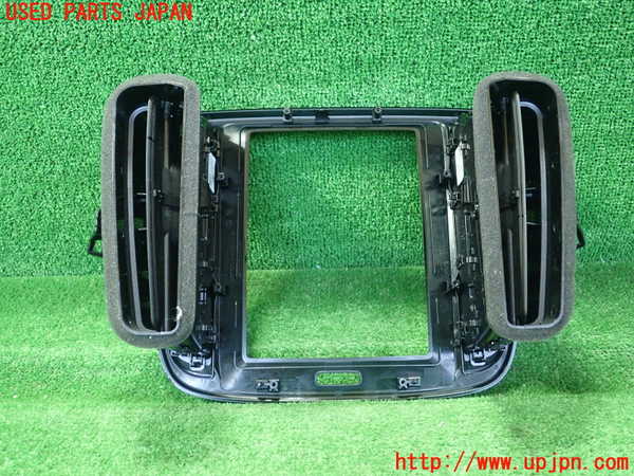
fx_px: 549
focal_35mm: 30
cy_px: 238
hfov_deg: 60.0
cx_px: 317
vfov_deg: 46.8
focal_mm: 5.5
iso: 800
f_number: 2.3
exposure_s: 1/100
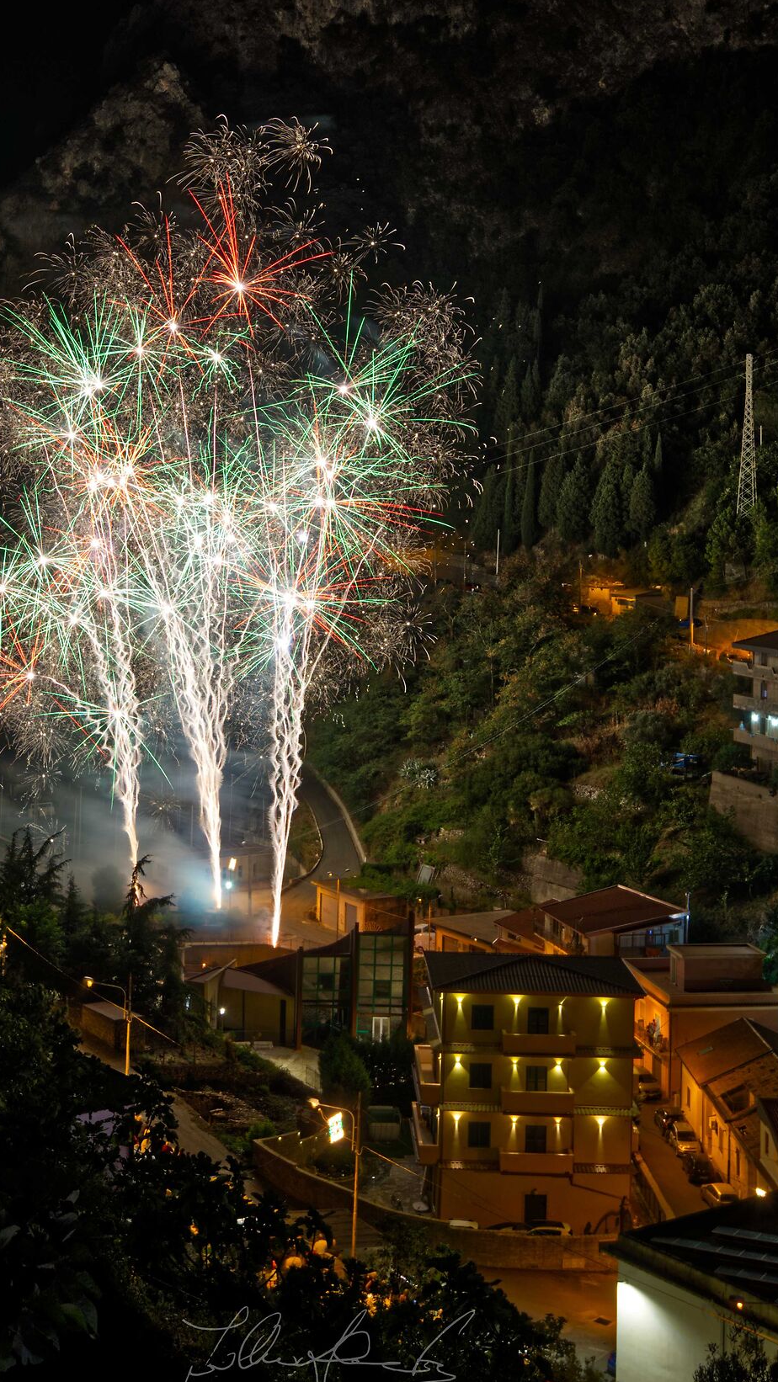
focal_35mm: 49
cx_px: 317
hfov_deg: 24.4
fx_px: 1797
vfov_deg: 41.5
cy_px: 454
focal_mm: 32
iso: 100
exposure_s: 5.2
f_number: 11
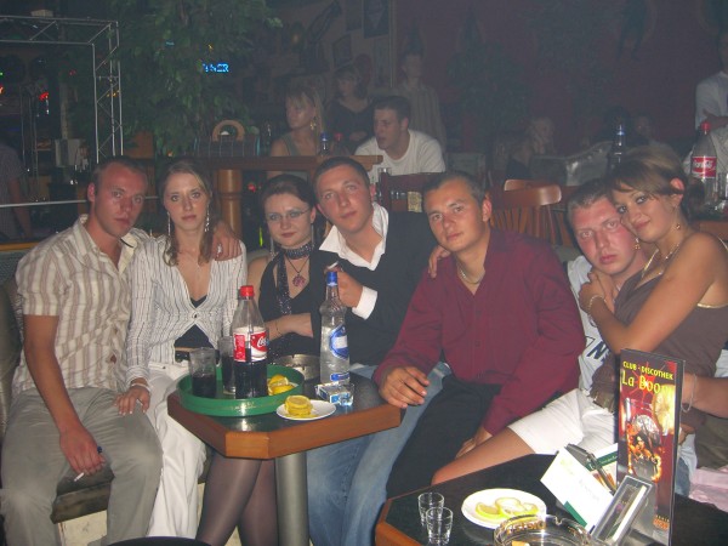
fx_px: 799
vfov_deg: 37.7
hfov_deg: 49.0
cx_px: 364
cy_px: 273
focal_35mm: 38
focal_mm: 7.9
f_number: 2.8
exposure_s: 1/60
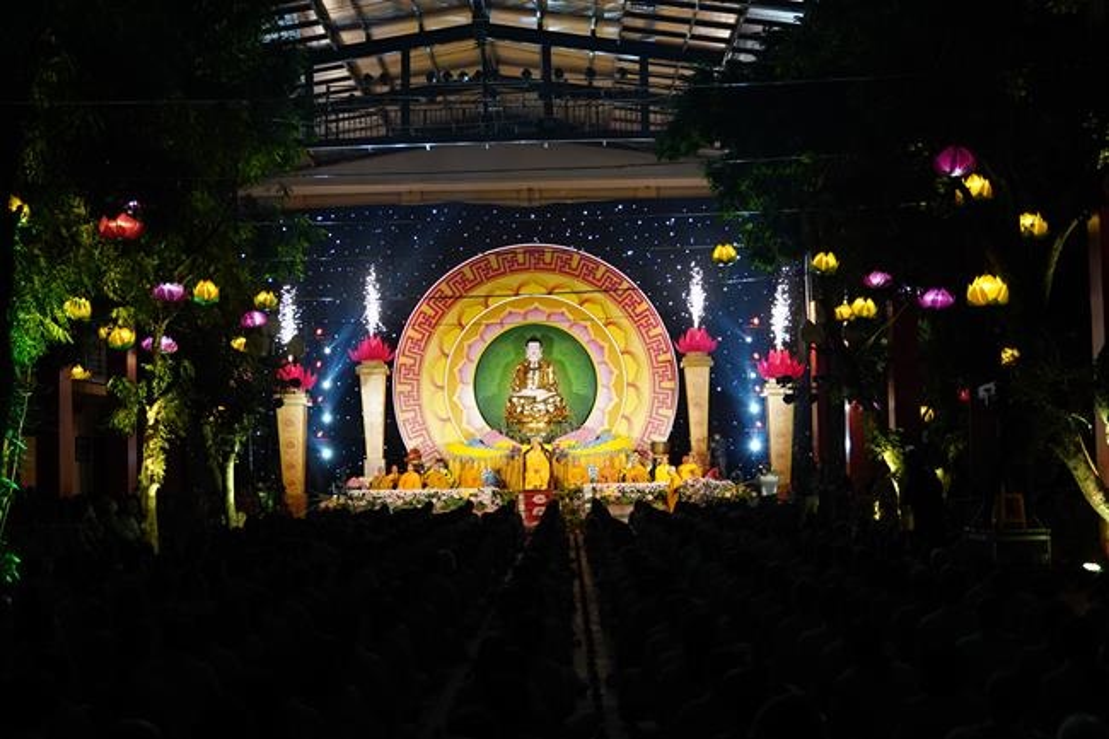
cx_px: 554
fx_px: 1694
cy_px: 370
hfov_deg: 36.3
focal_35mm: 55
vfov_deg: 24.6
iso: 2500
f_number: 2.8
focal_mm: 37
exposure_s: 1/400
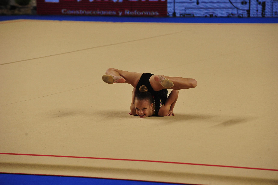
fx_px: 1466
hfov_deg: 10.8
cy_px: 92
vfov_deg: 7.2
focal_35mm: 190
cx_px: 139
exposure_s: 1/800
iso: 2500
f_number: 6.3
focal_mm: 190
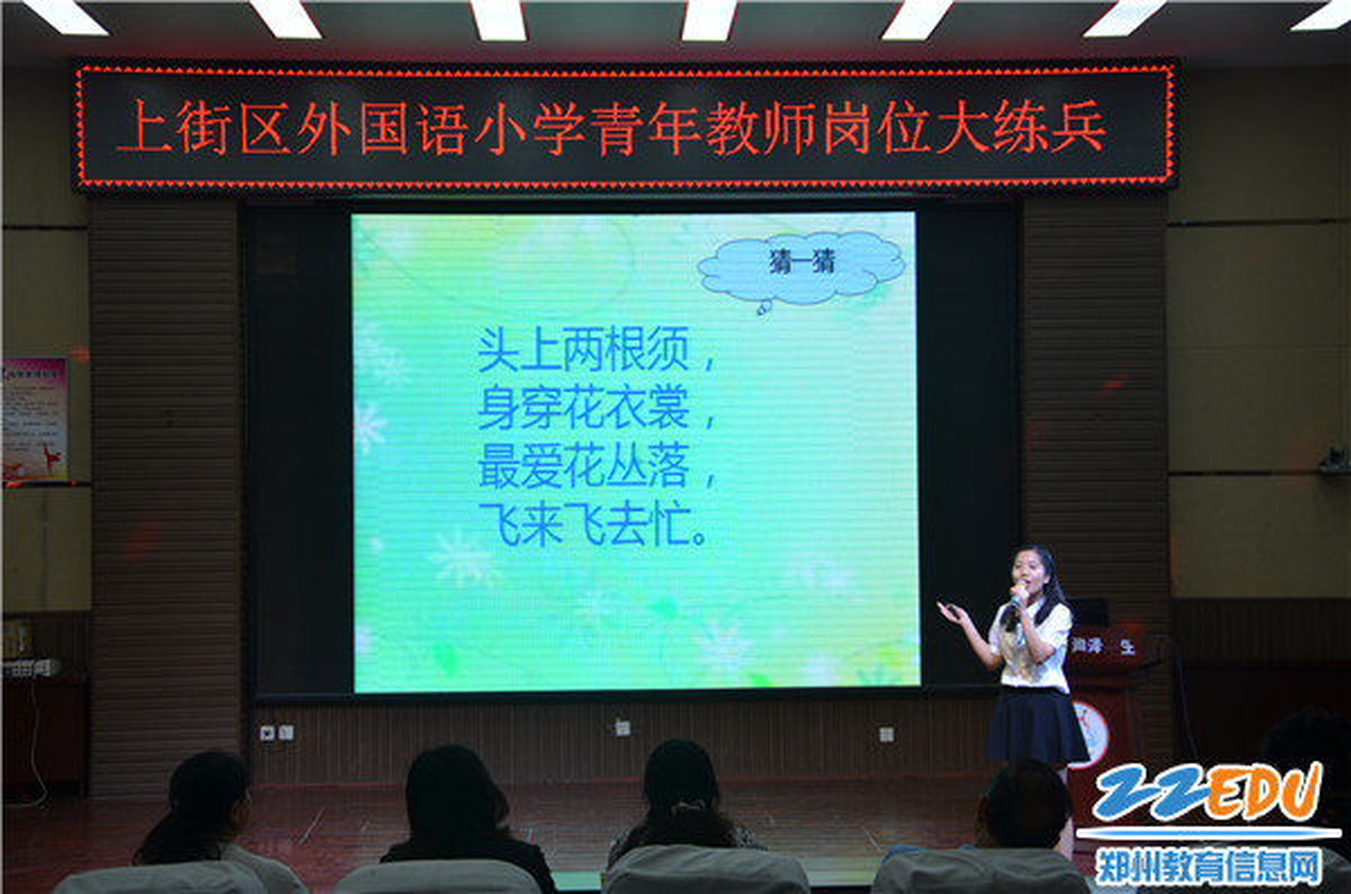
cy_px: 447
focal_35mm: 52
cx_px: 676
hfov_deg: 37.9
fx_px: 1966
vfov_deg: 25.6
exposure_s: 1/100
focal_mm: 35
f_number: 5
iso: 400
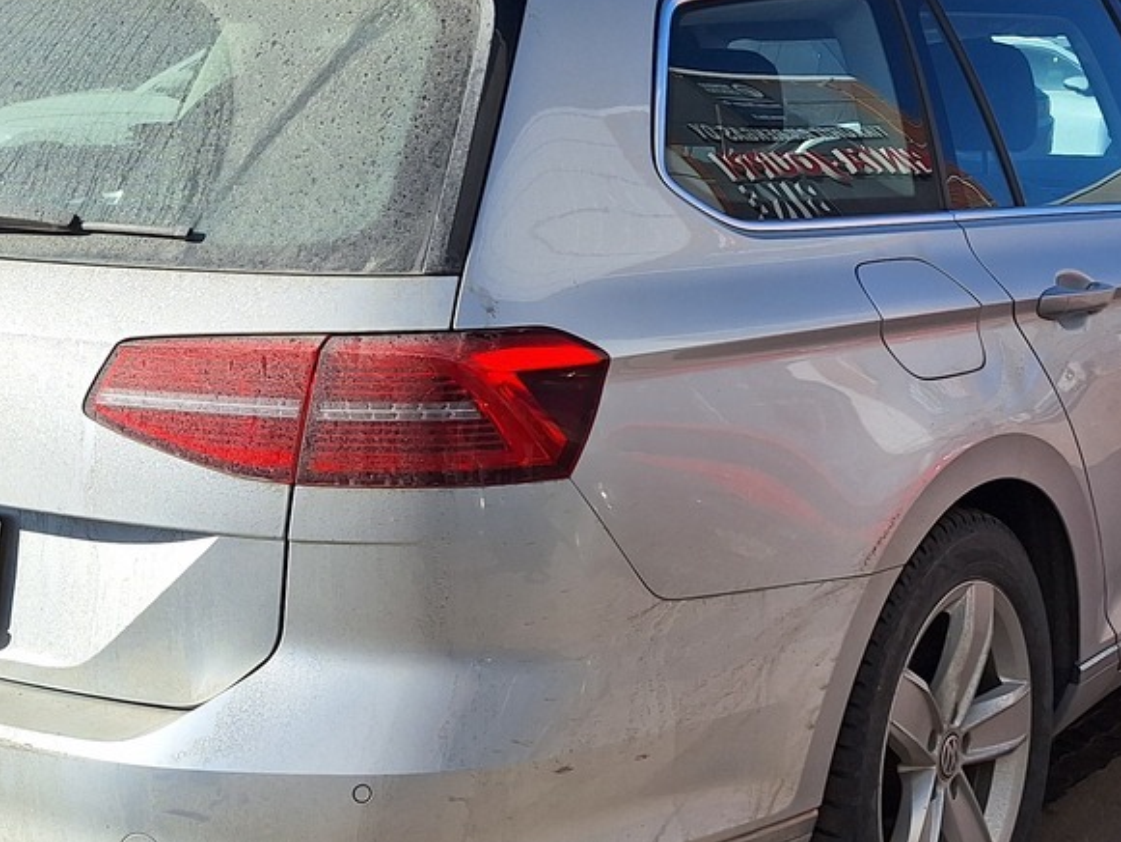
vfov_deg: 25.7
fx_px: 1846
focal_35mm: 57
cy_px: 446
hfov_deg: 33.7
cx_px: 641
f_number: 1.8
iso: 40
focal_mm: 5.54
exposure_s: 1/3367
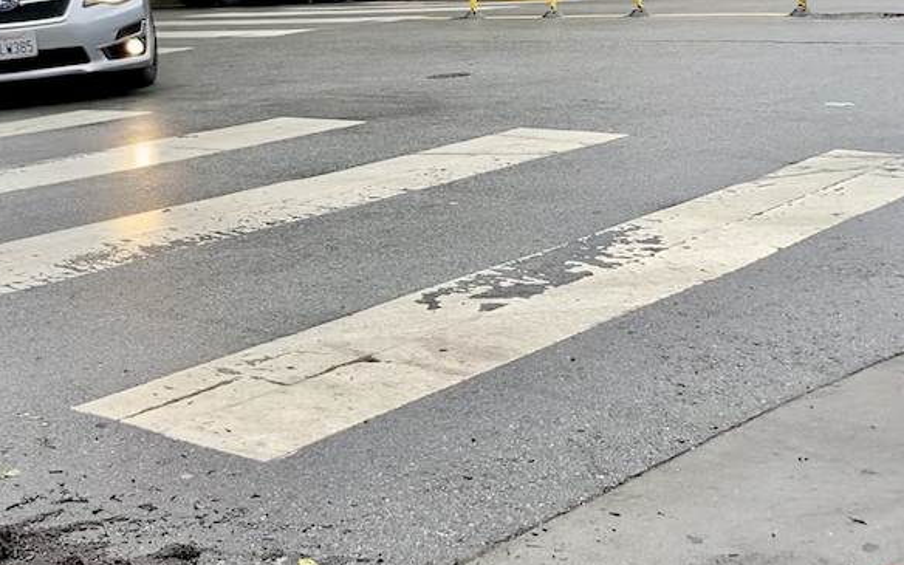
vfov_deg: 21.0
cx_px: 483
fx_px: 1503
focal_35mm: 61
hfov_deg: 33.5
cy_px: 115
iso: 20
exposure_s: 1/287
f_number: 1.8
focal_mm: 3.99
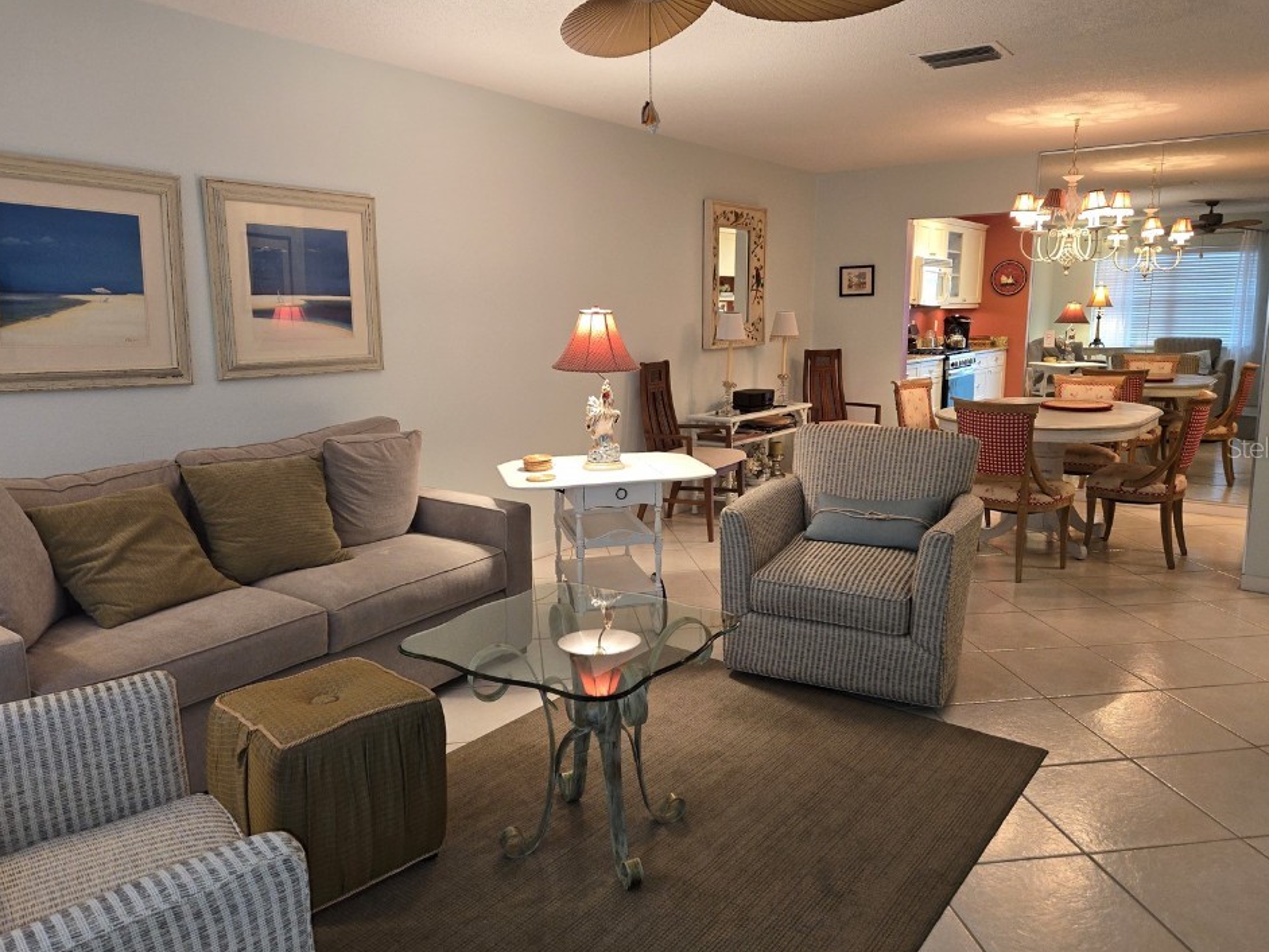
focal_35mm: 25
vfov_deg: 54.9
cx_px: 664
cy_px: 447
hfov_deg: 69.3
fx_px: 917
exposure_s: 1/30
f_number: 1.8
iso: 100
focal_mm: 5.4
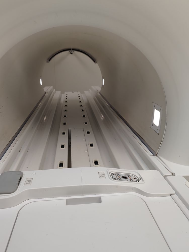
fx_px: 197
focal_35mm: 27
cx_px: 94
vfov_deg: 65.3
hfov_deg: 51.4
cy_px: 126
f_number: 1.9
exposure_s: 1/100
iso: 200
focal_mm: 6.12
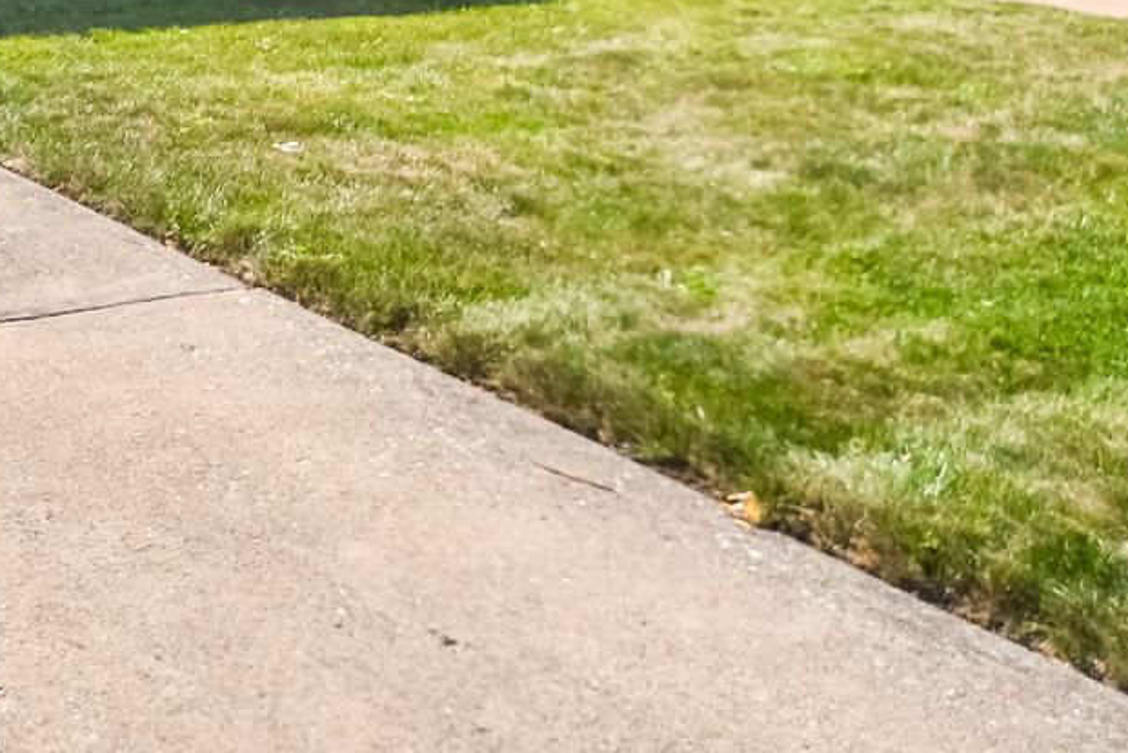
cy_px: -156
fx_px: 1473
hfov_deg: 33.2
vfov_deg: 25.6
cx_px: -267
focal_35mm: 47
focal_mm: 12
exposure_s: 1/5000
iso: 400
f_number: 8
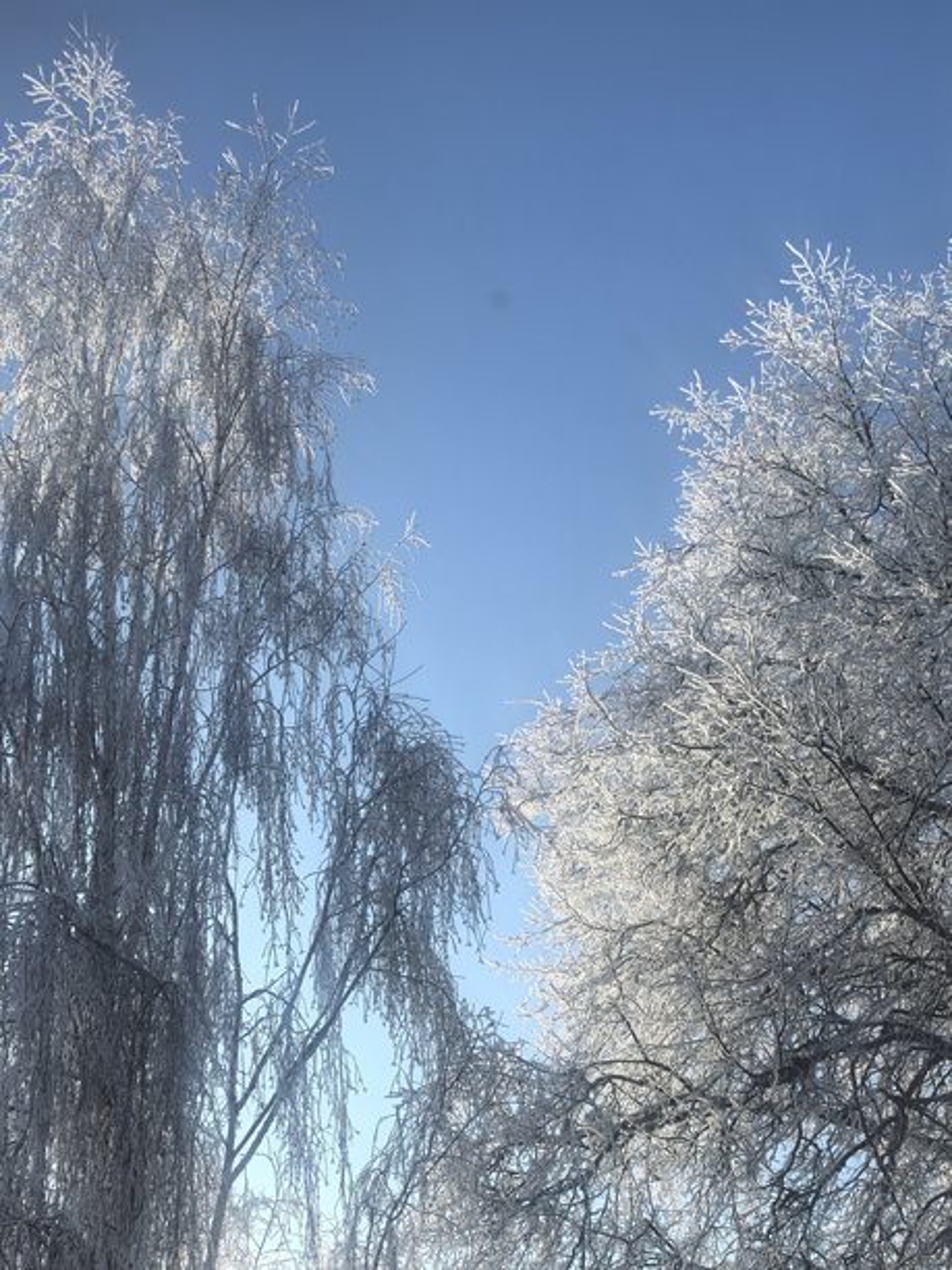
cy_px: 635
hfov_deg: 27.0
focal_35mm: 54
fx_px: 1980
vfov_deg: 35.5
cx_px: 476
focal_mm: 6.98
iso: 50
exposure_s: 1/2004
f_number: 2
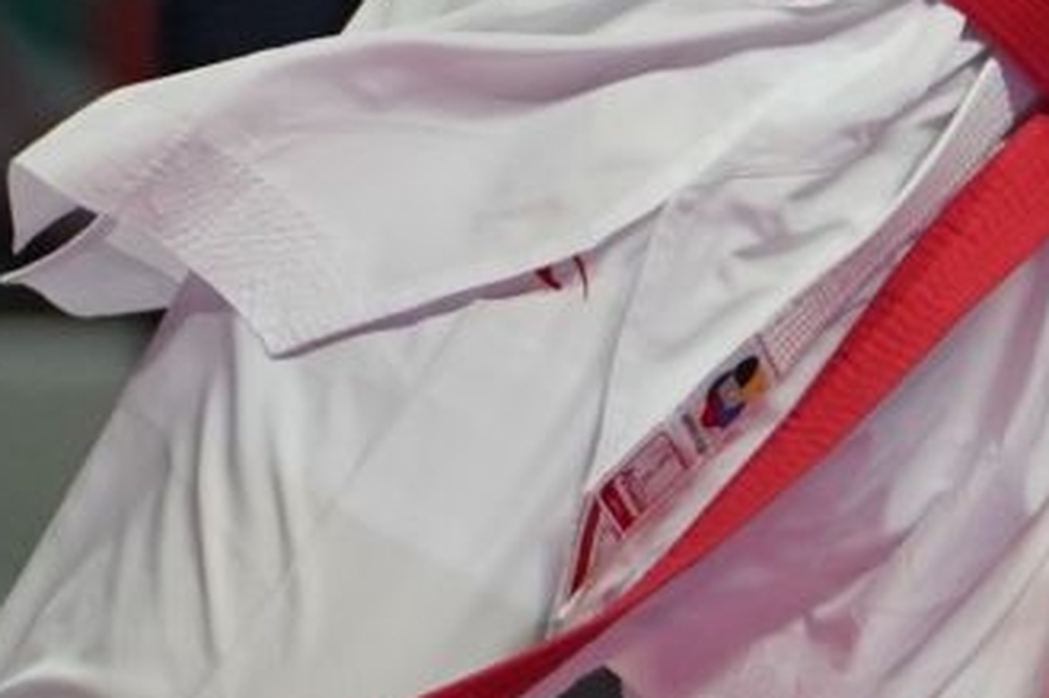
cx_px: 1655
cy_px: -759
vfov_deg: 1.0
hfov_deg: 1.5
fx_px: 39869
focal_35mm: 1369
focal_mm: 167
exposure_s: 1/1000
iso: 1250
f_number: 2.8
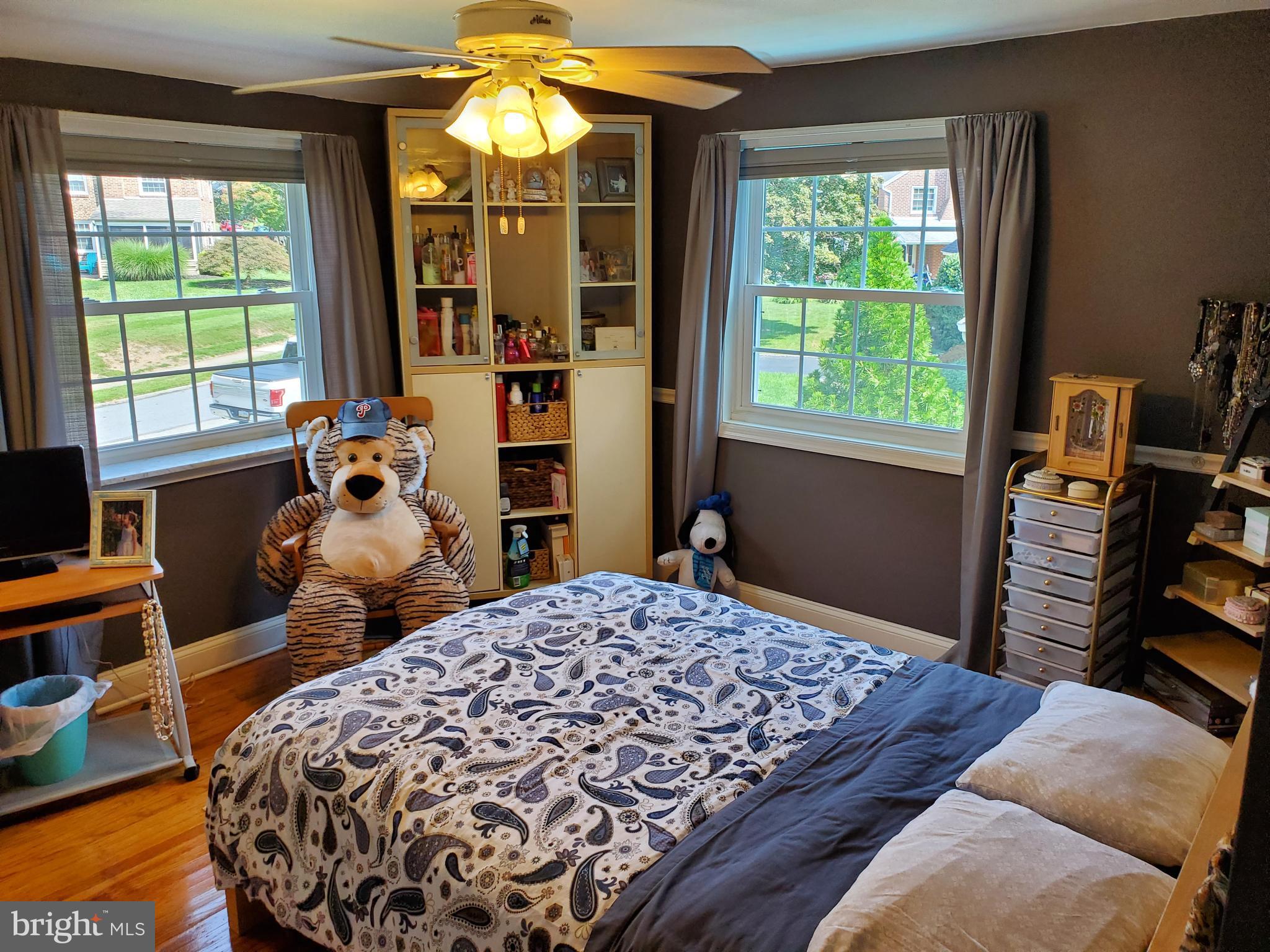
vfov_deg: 53.1
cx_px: 635
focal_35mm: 26
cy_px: 476
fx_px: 954
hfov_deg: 67.3
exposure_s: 1/120
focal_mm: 4.3
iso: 160
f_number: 2.4
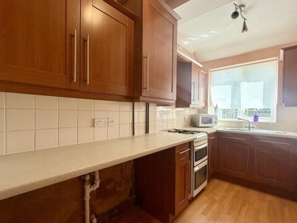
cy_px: 116
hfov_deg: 91.0
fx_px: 146
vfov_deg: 74.7
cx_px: 151
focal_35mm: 17
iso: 125
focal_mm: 2.22
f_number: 2.2
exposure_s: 1/99
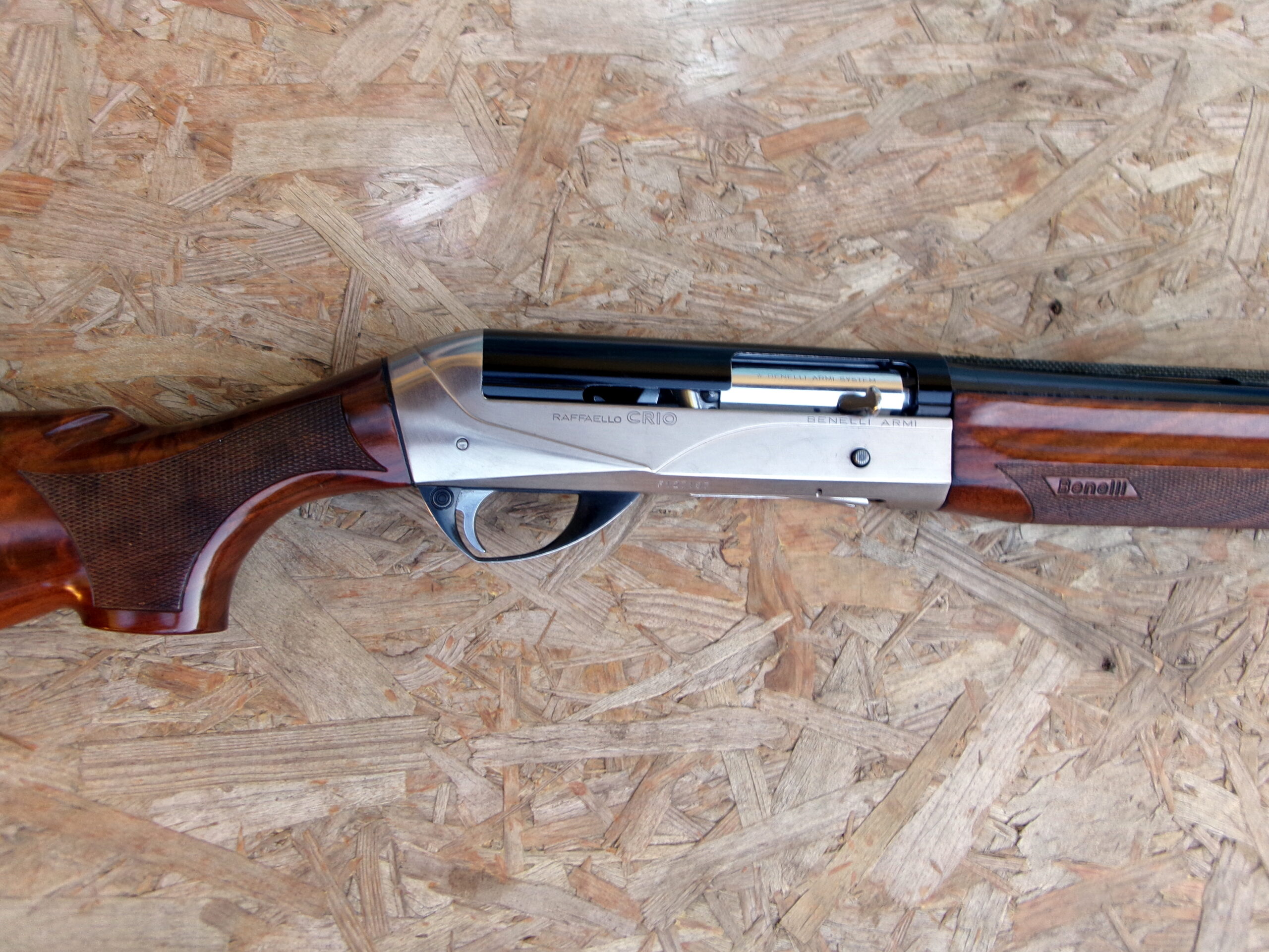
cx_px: 634
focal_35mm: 28
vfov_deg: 49.7
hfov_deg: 63.4
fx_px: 1026
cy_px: 476
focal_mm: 5.1
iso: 100
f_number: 3.9
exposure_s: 1/34
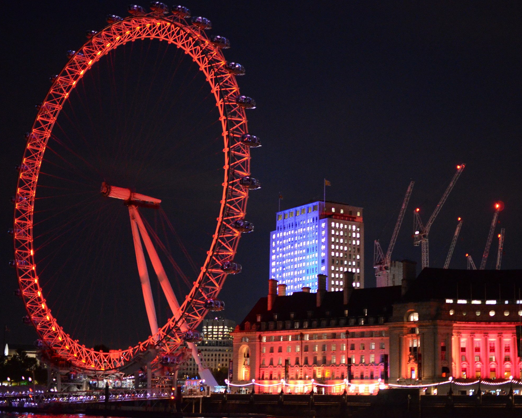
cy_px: 209
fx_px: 920
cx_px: 280
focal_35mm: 60
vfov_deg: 25.6
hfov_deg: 31.7
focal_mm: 35
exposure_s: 1/20
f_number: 1.8
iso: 4000
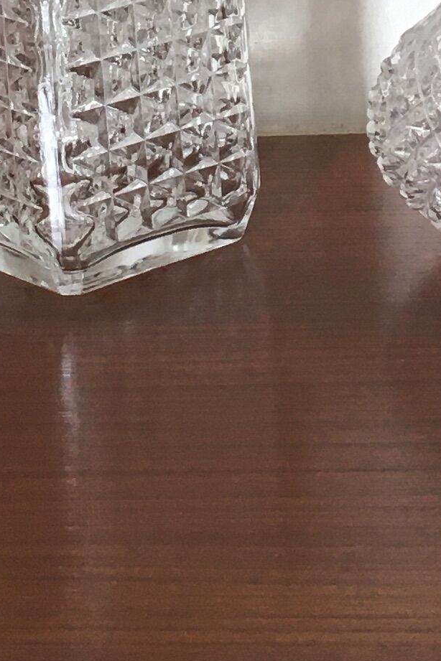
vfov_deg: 15.1
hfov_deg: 10.3
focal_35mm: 132
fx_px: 2425
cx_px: 388
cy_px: -105
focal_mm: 4.15
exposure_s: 1/33
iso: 50
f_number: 2.2
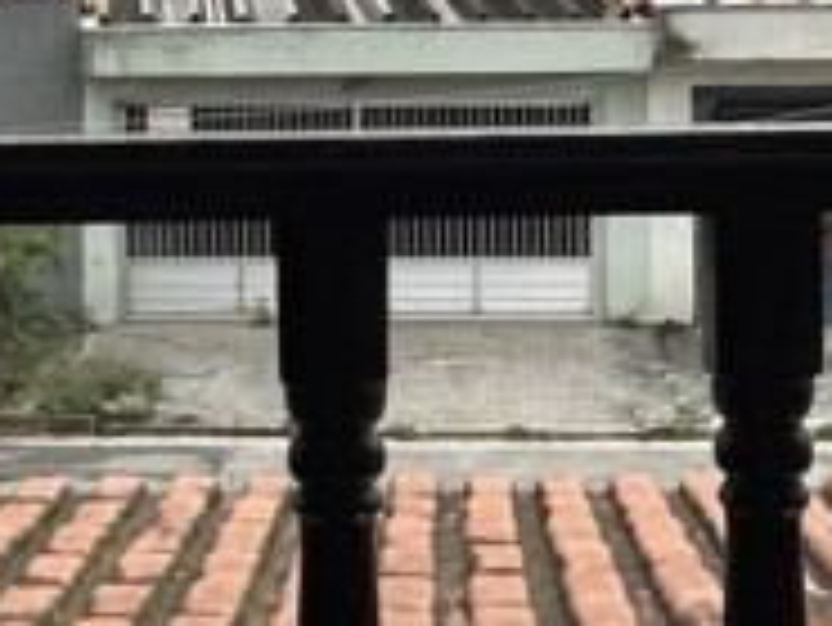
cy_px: -131
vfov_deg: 14.7
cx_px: 450
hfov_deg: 20.2
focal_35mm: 97
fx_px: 2333
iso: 50
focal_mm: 2.22
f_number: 2.2
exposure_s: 1/2747
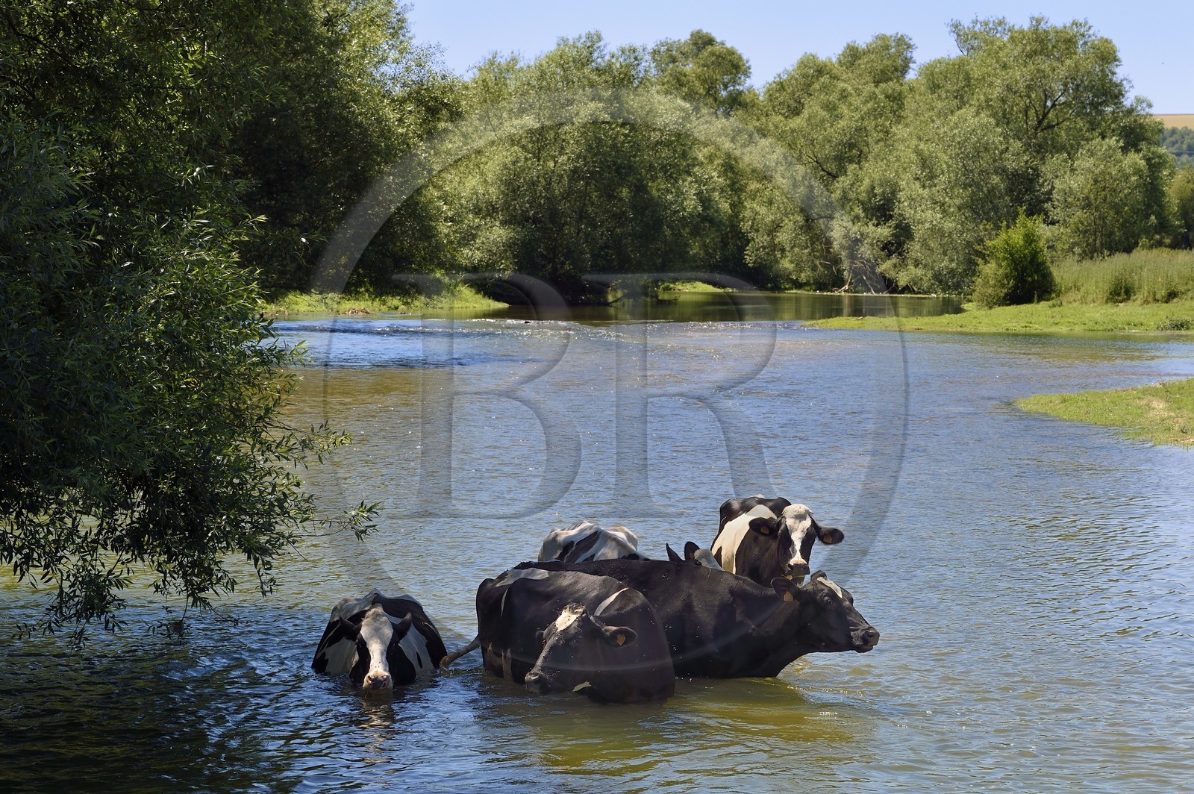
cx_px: 597
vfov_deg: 13.4
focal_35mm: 102
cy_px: 397
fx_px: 3380
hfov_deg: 20.0
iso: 200
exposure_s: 1/250
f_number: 10
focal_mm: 102
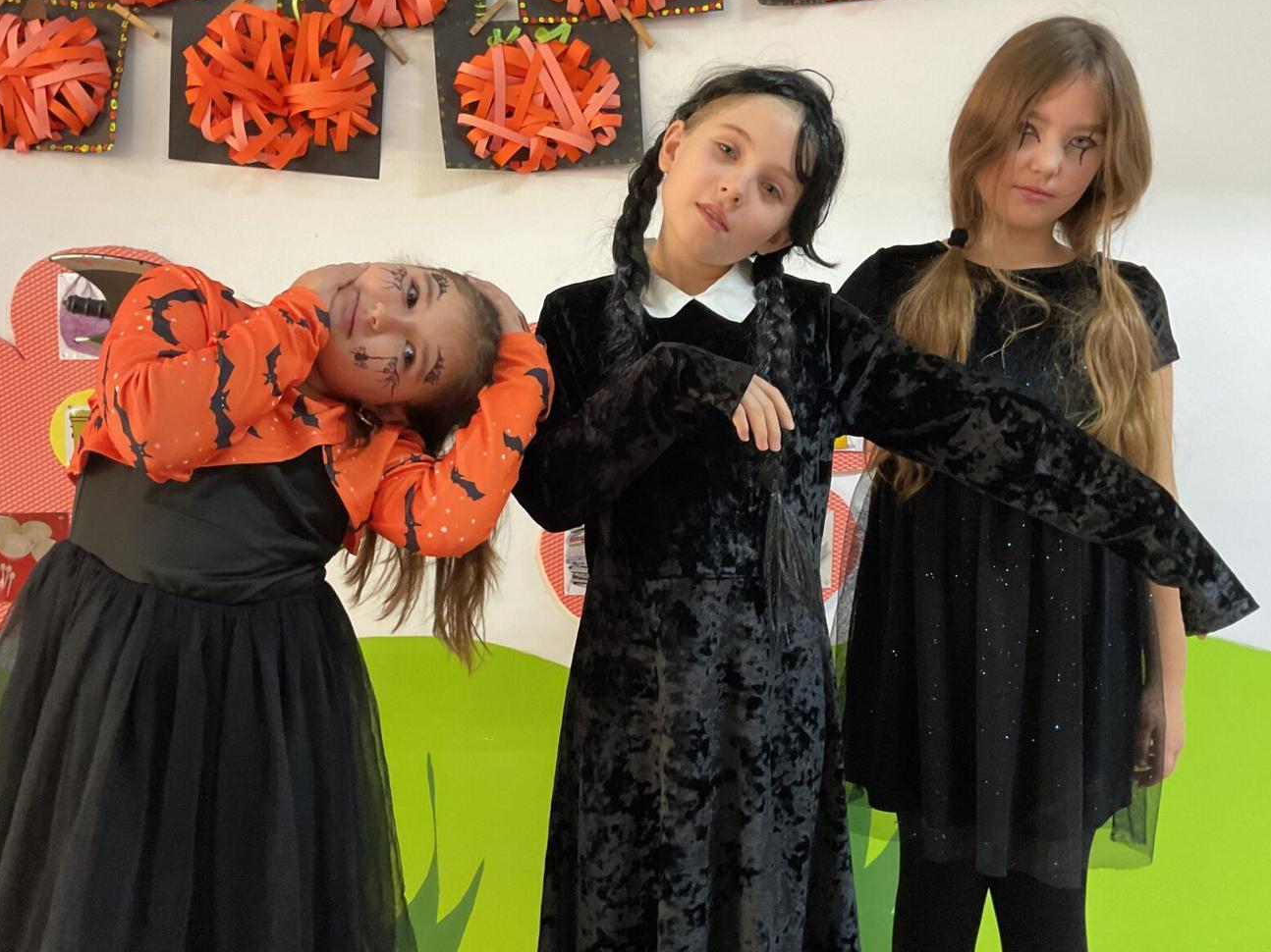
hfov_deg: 60.0
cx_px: 623
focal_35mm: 30
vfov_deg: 46.8
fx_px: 1101
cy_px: 471
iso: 250
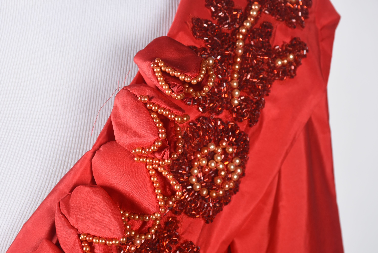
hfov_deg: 17.0
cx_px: 189
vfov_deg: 11.4
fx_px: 1261
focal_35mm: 120
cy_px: 126
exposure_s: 1/125
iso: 200
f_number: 11
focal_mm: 80
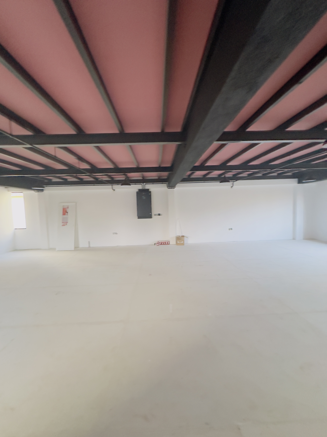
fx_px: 176
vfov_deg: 102.1
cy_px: 218
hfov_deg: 85.7
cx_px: 164
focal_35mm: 14
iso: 400
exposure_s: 1/50
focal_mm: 2.22
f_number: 2.2
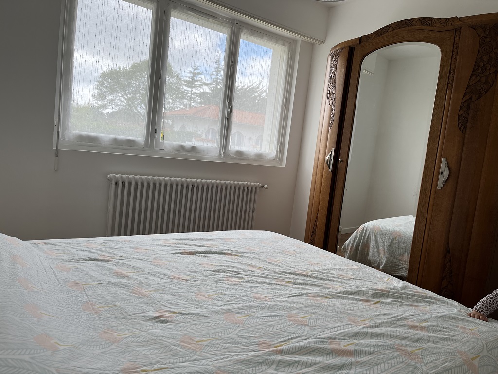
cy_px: 187
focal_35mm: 26
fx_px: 374
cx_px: 249
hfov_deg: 67.3
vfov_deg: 53.1
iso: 50
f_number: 1.6
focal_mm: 5.1
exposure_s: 1/550
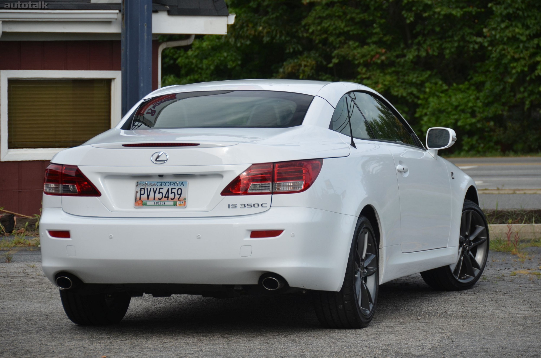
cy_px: 179
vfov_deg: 8.7
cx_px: 270
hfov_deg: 13.1
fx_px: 2362
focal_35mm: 158
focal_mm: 105
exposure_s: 1/1600
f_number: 5.6
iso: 400
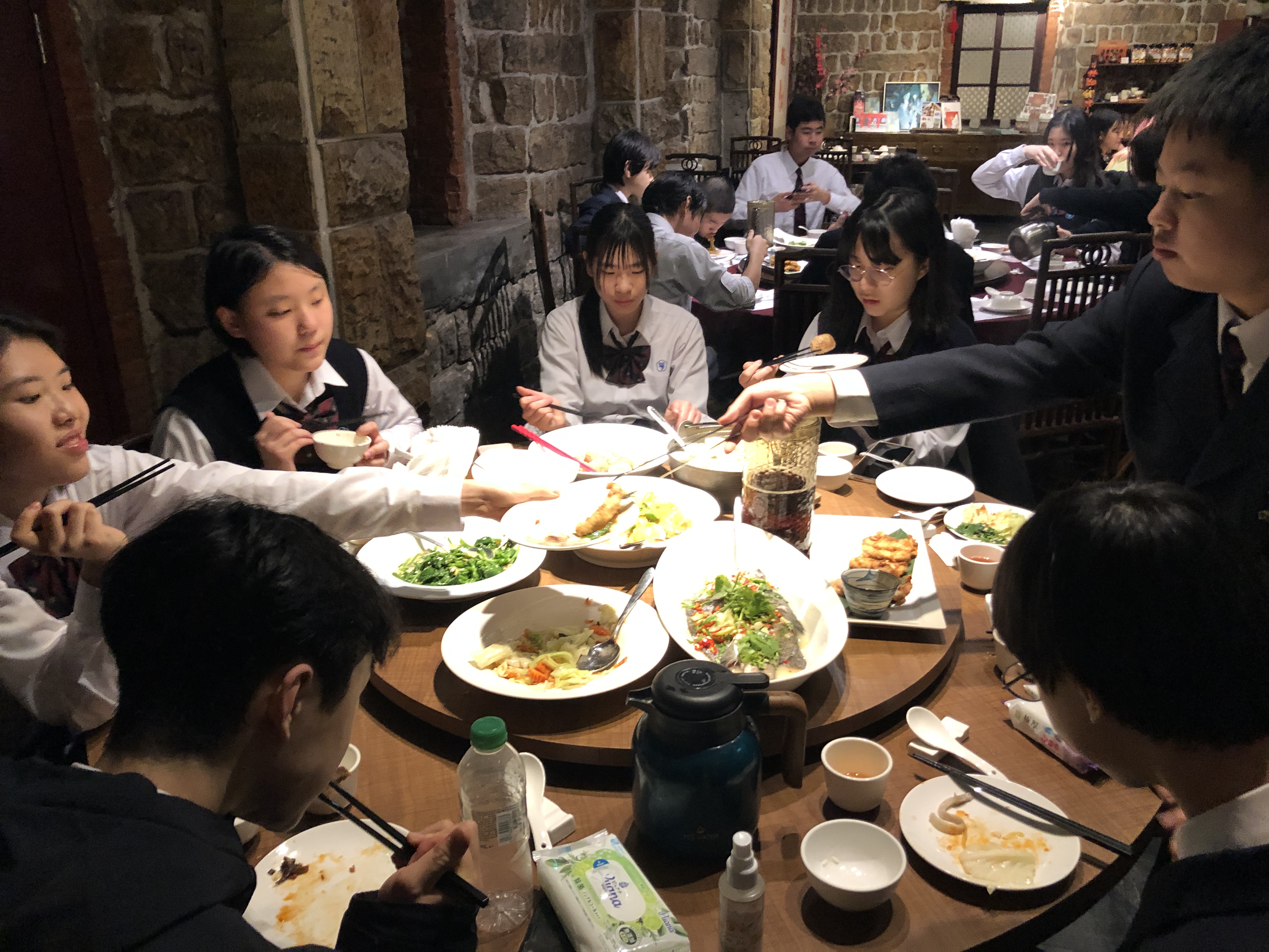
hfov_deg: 63.4
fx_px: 1026
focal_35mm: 28
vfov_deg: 49.7
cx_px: 634
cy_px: 476
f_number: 1.8
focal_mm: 3.99
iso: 320
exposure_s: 1/60
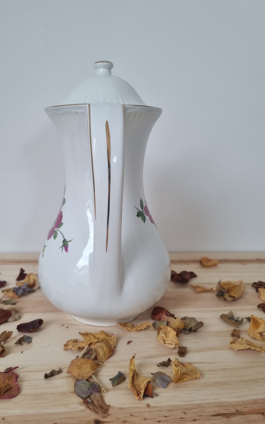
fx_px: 324
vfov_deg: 66.5
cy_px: 211
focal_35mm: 28
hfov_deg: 44.3
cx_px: 106
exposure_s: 1/100
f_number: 1.8
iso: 64
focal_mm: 5.4
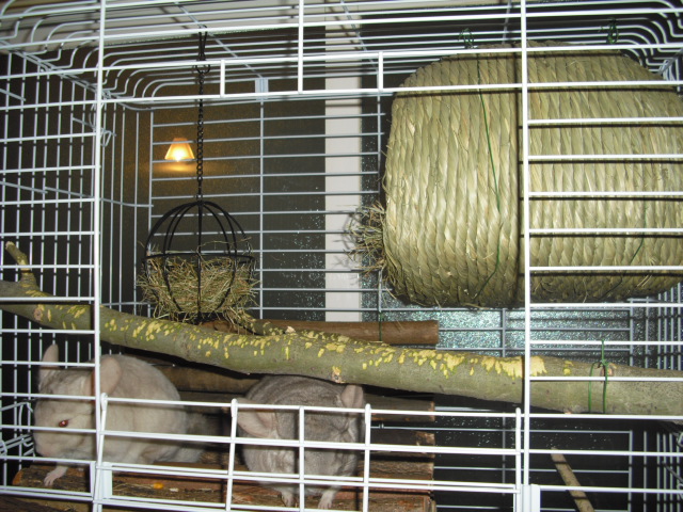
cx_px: 342
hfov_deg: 49.0
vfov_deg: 37.7
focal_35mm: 38
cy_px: 256
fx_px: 750
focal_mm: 6.2
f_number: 2.8
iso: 100
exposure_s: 1/60
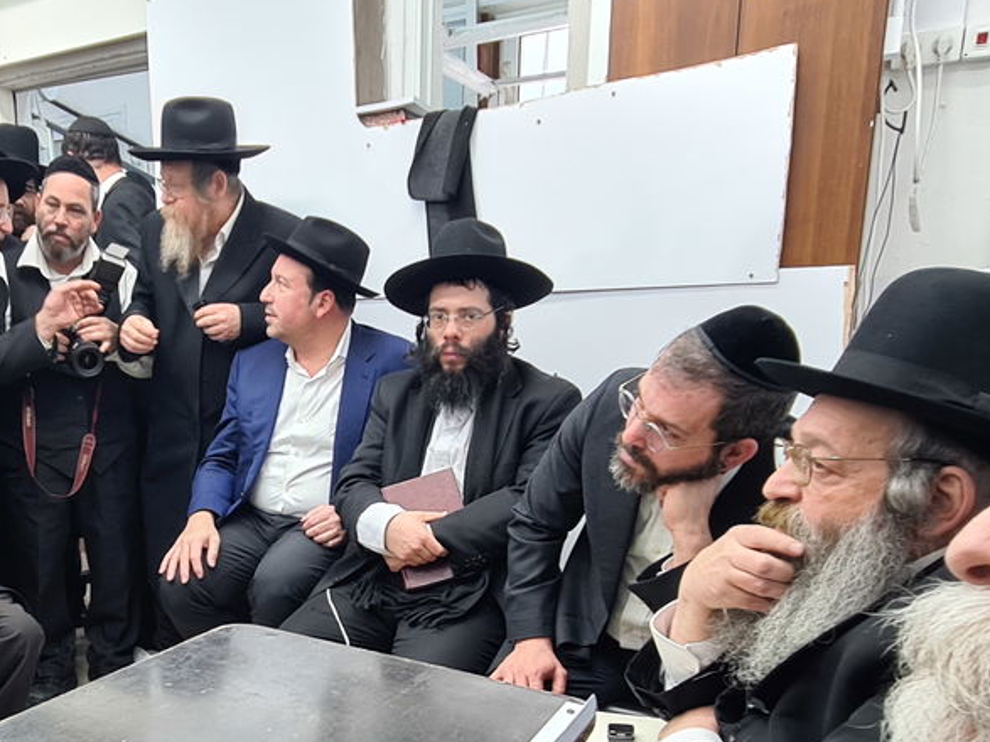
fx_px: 886
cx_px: 275
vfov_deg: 43.3
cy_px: 594
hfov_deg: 56.1
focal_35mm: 31
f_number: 2.2
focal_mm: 2.22
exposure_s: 1/50
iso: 64
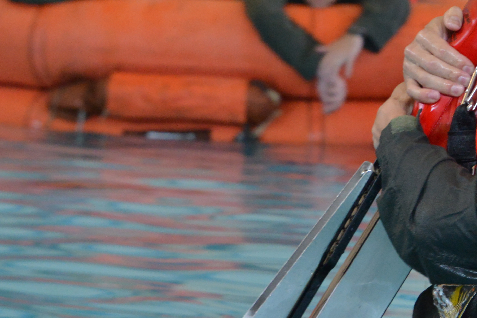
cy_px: 146
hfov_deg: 5.4
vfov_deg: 3.6
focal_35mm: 383
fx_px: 5077
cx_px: 539
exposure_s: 1/125
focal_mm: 122
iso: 2500
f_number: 8
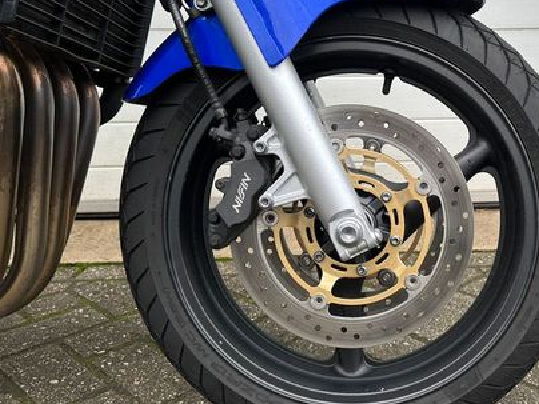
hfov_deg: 47.6
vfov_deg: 37.7
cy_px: 193
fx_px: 592
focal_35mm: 38
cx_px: 386
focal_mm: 6.86
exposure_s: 1/265
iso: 80
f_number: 1.78
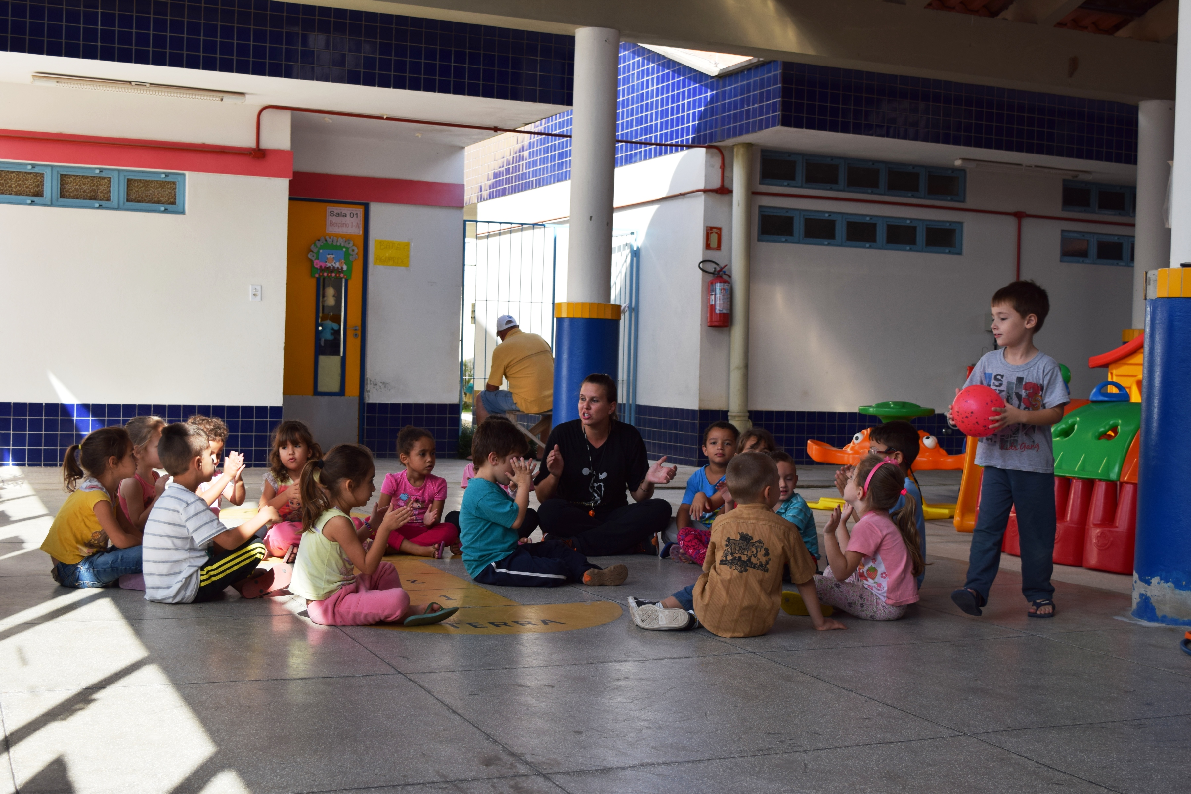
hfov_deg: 42.3
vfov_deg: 28.9
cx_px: 596
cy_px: 397
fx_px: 1538
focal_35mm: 46
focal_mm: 31
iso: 100
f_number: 7.1
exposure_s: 1/200
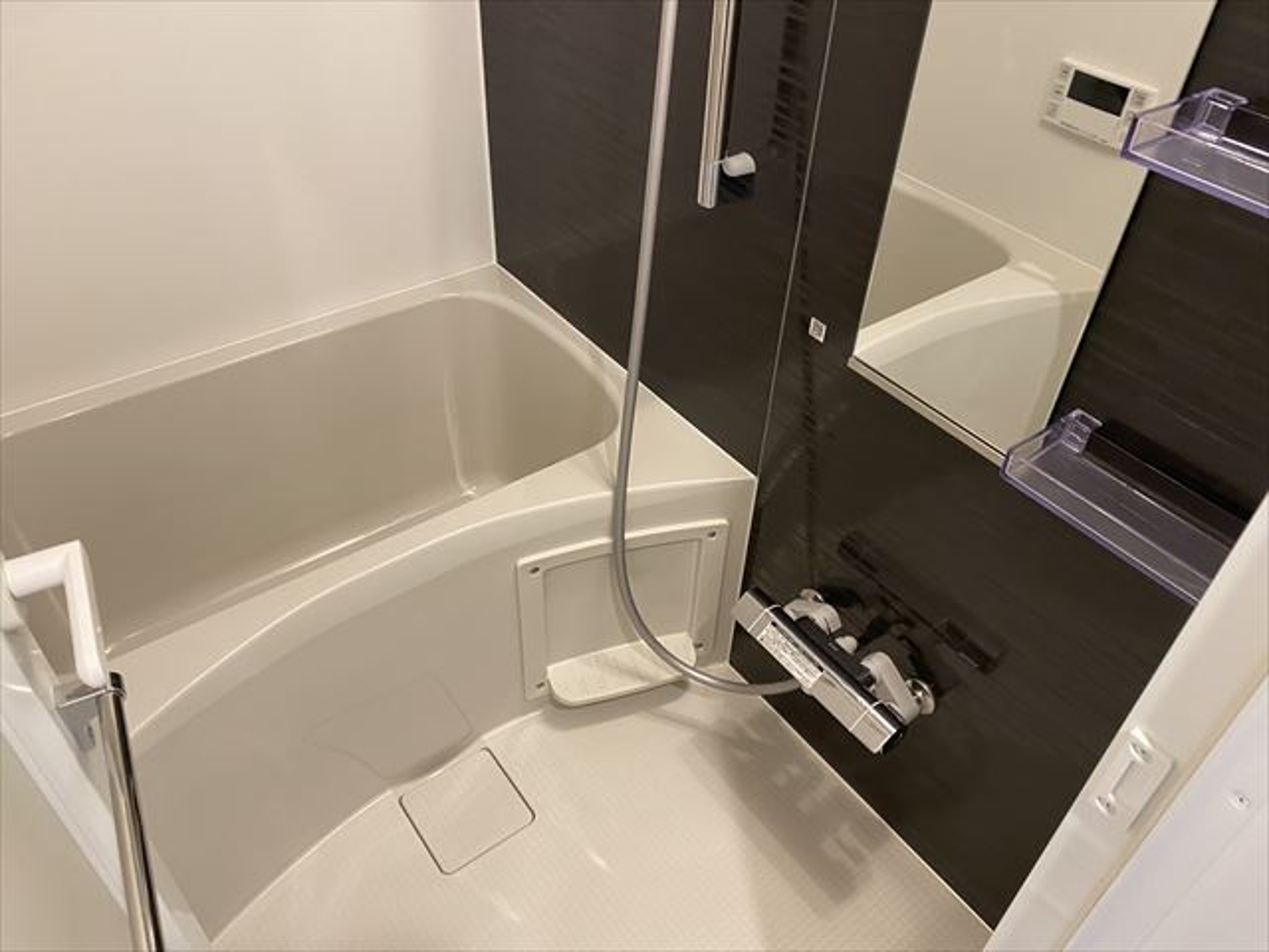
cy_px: 476
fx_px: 953
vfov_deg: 53.1
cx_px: 634
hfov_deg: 67.3
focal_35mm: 26
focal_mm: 4.25
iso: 160
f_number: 1.8
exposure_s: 1/50
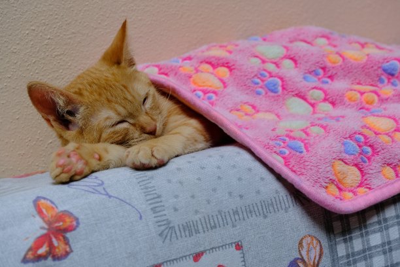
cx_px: 200
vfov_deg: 11.6
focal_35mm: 118
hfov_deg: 17.3
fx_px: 1311
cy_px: 134
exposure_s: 1/60
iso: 800
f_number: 5.6
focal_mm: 78.7
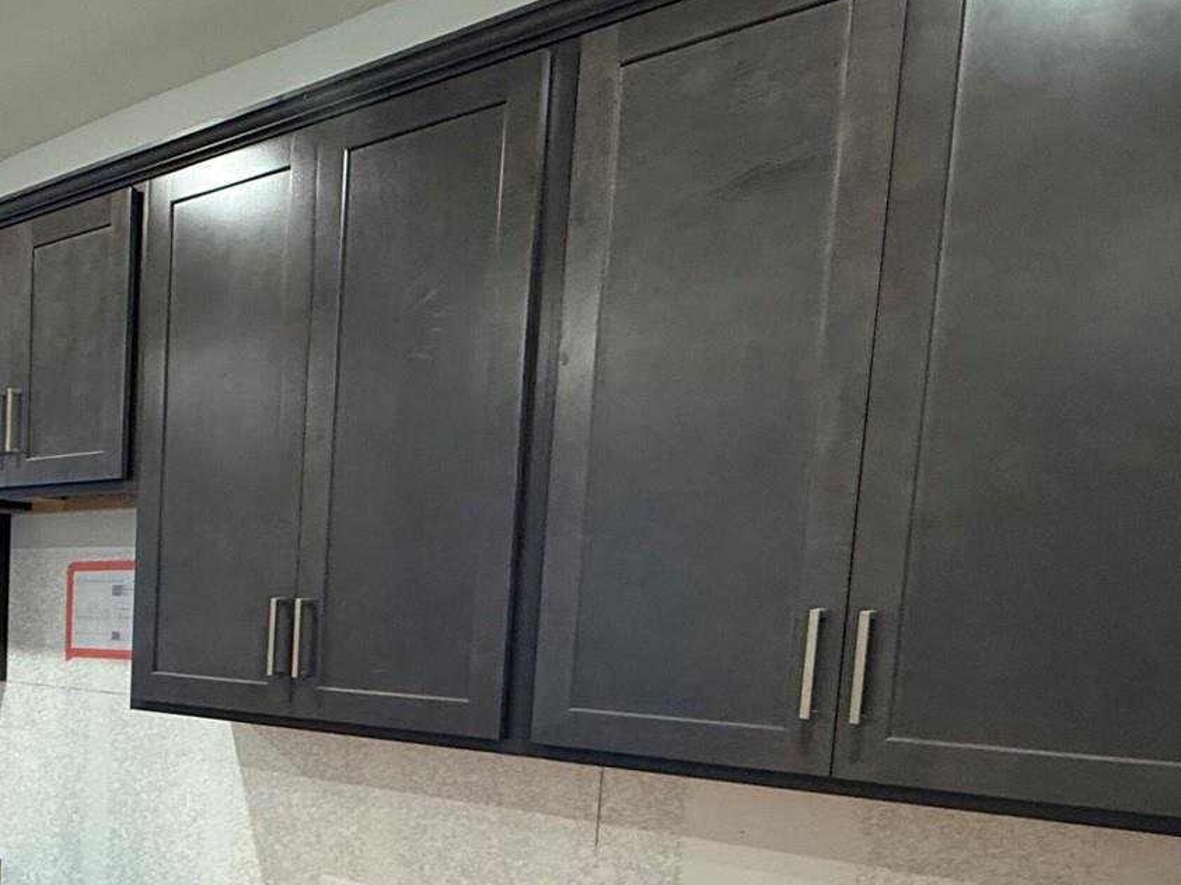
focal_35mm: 34
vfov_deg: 40.0
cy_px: 718
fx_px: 1160
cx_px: 101
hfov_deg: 47.9
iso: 250
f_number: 2.2
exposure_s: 1/60
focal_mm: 2.22
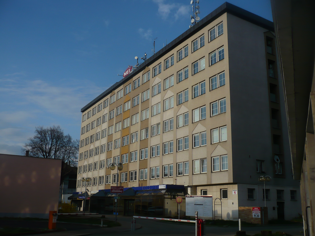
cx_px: 158
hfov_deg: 52.6
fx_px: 318
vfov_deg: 40.7
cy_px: 118
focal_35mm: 35
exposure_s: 1/320
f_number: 8
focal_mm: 5.8
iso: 100
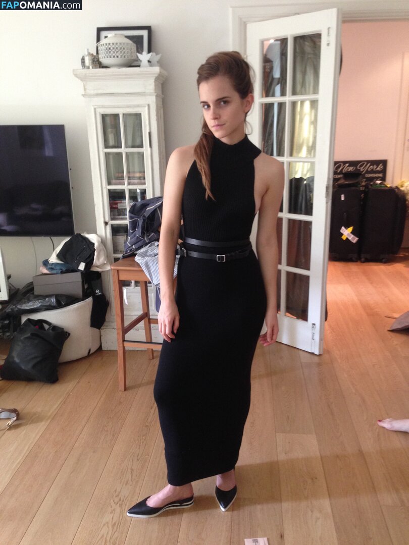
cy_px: 272
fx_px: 520
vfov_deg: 55.4
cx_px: 204
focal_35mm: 33
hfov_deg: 42.9
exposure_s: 1/20
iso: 160
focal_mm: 4.12
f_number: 2.4
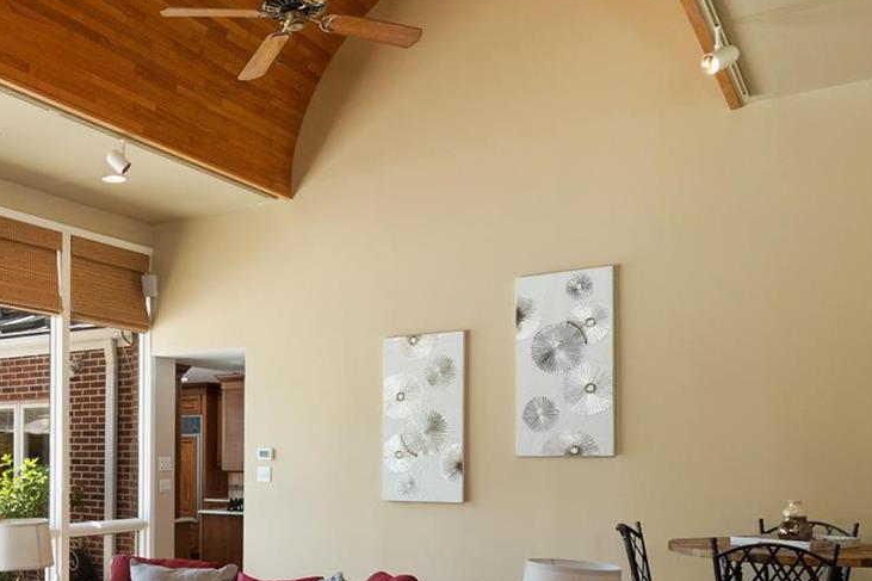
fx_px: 848
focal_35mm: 35
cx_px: 150
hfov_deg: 50.5
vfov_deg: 36.5
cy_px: 468
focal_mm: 8
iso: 400
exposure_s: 1/20
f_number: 8
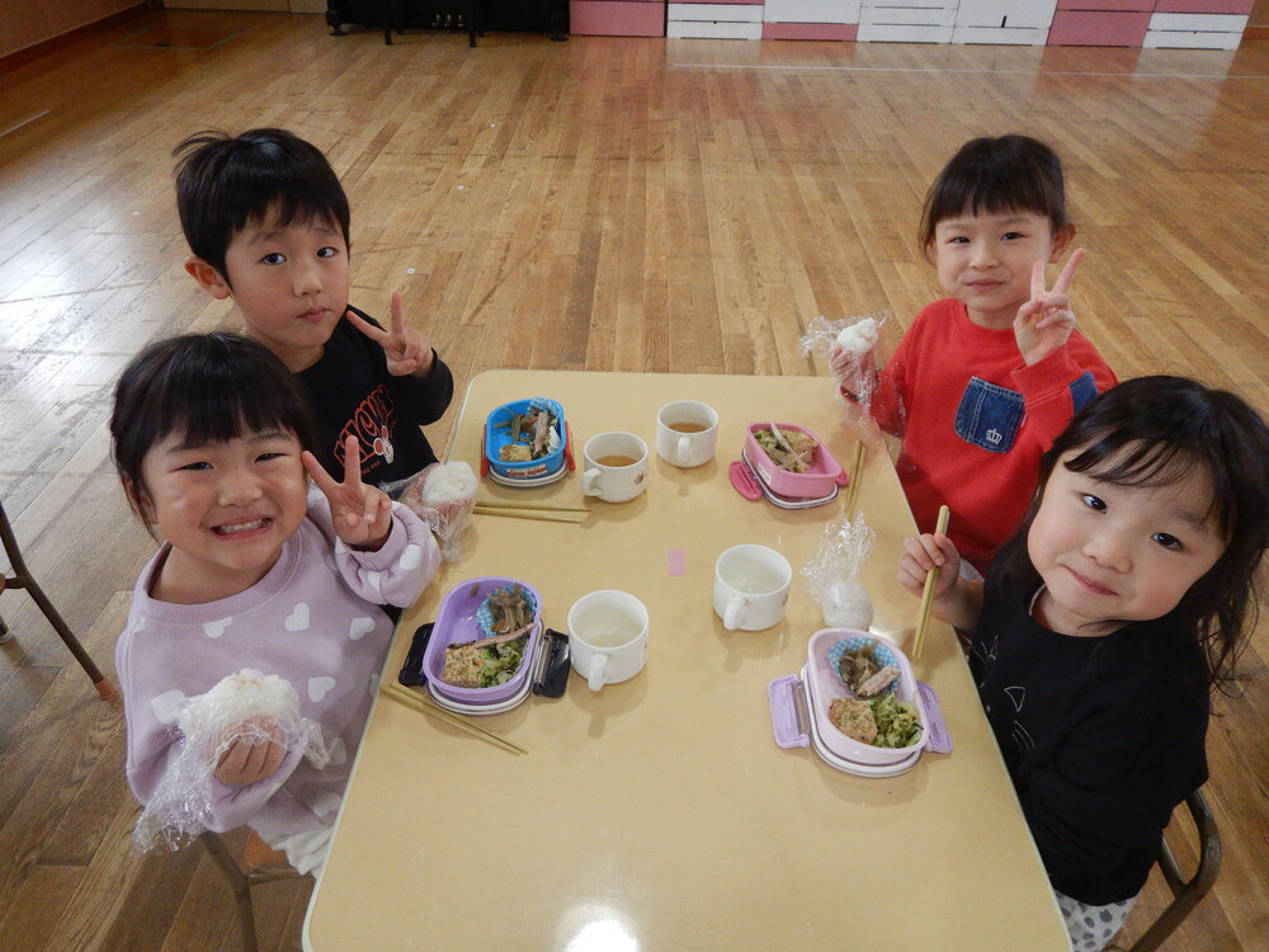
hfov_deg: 71.6
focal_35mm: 24
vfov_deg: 56.8
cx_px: 634
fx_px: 880
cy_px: 476
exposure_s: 1/60
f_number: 2.8
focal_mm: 4.3
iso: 125
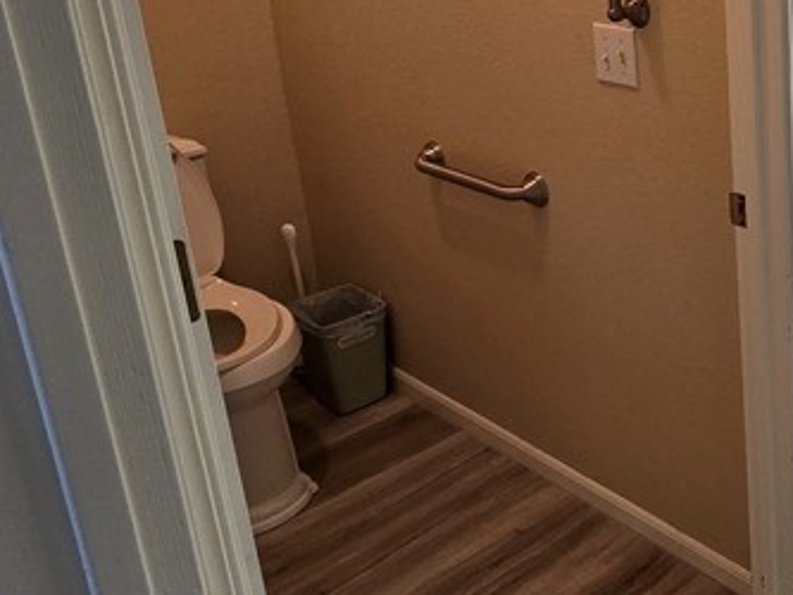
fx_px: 917
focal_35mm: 40
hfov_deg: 39.6
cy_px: 129
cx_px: 838
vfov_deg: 35.0
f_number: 2.2
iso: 160
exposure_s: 1/60
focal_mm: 2.2
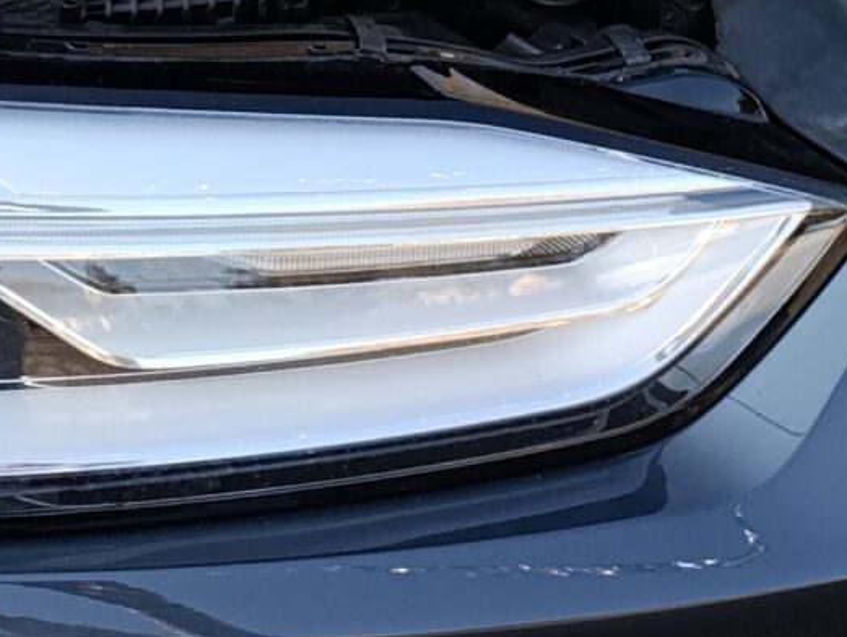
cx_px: 298
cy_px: -569
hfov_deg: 17.4
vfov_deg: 11.9
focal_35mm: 113
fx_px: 2768
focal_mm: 6.14
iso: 50
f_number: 1.6
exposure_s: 1/134
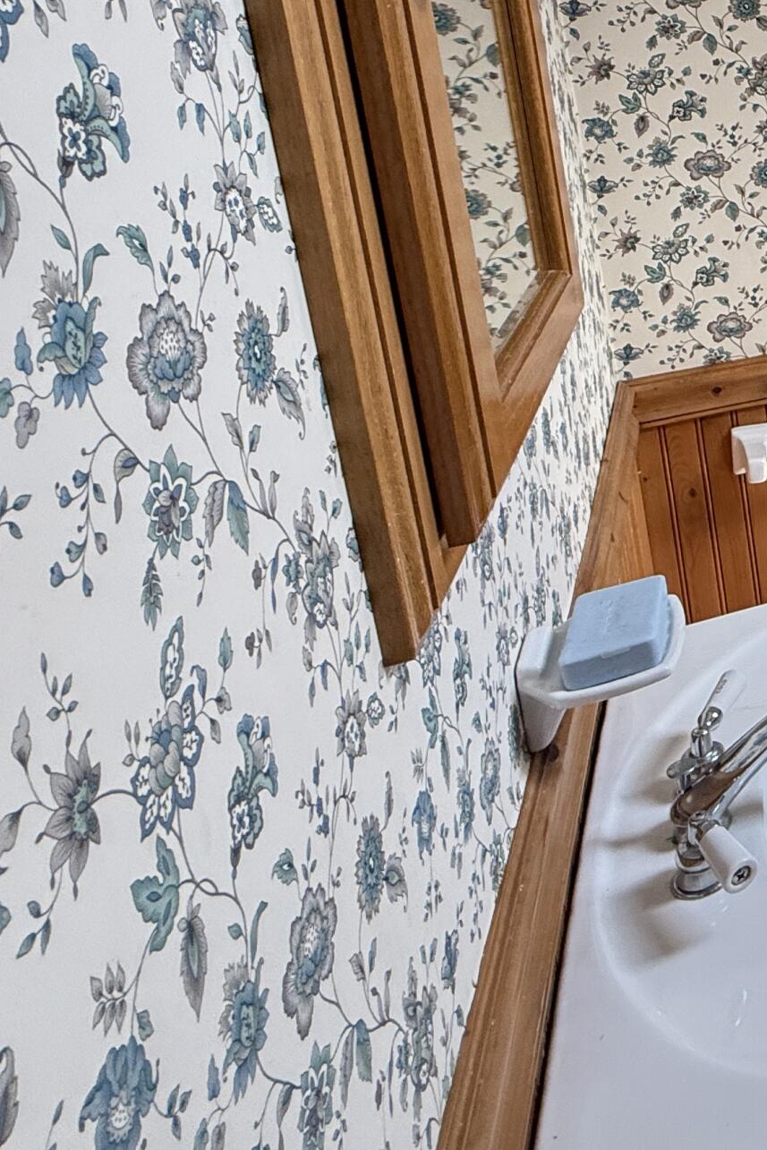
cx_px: 1292
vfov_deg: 51.0
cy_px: 174
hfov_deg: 24.1
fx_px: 1086
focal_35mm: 34
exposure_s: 1/99
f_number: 2.2
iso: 200
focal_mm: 2.22
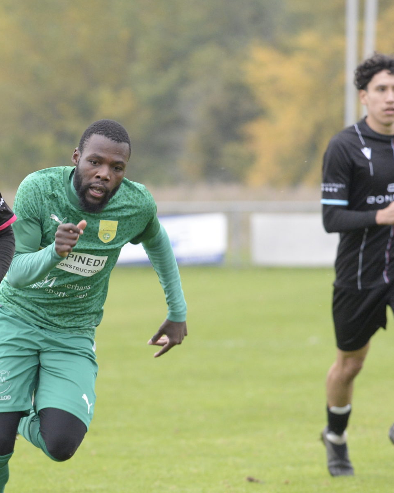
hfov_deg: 3.3
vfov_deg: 4.2
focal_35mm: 462
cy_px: 339
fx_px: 6734
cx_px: -8
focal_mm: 230
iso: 4000
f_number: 5.6
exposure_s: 1/640
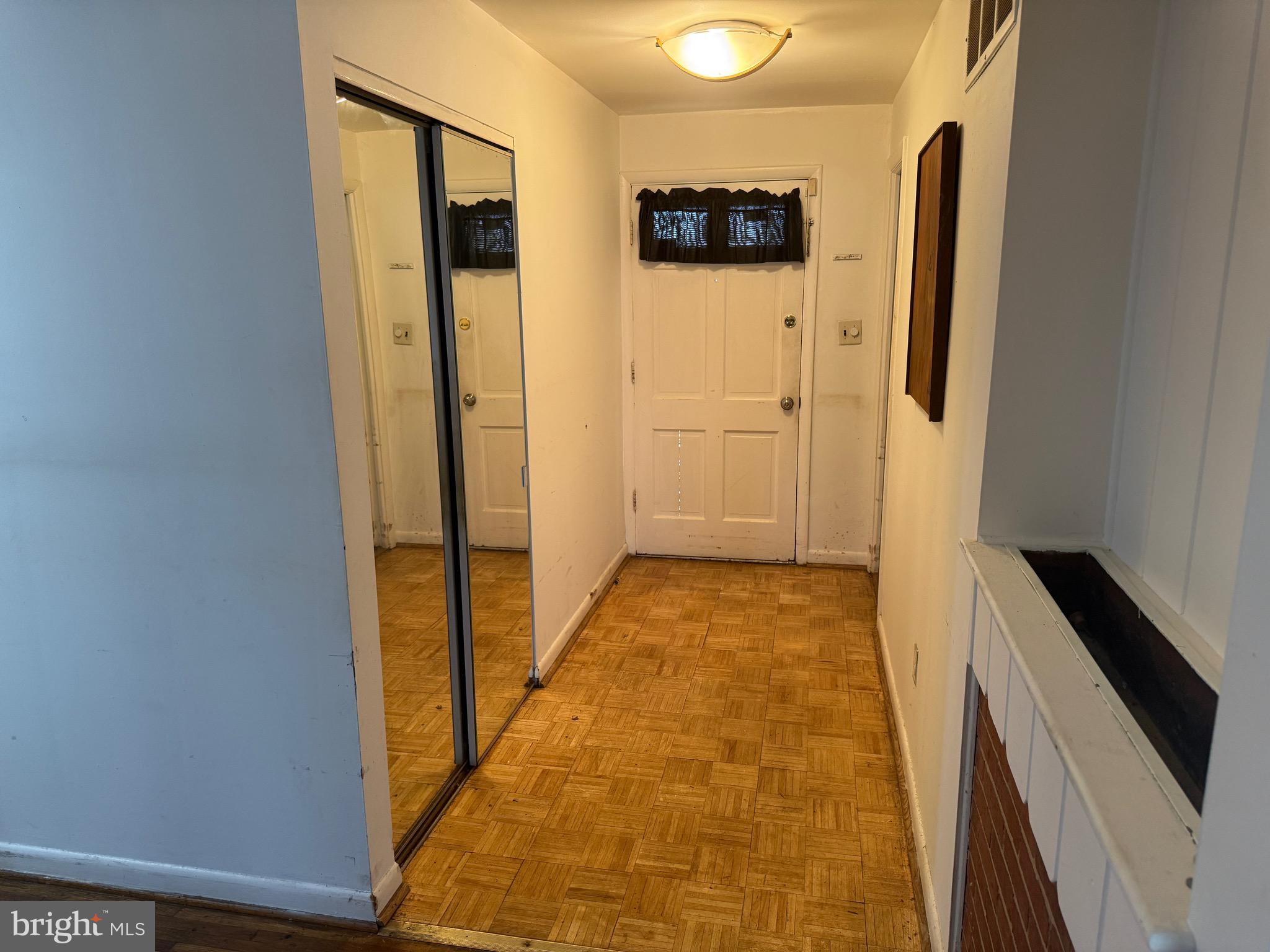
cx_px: 635
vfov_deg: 56.8
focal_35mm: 24
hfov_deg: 71.6
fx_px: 881
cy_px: 476
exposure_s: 1/60
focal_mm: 6.76
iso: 200
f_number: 1.78
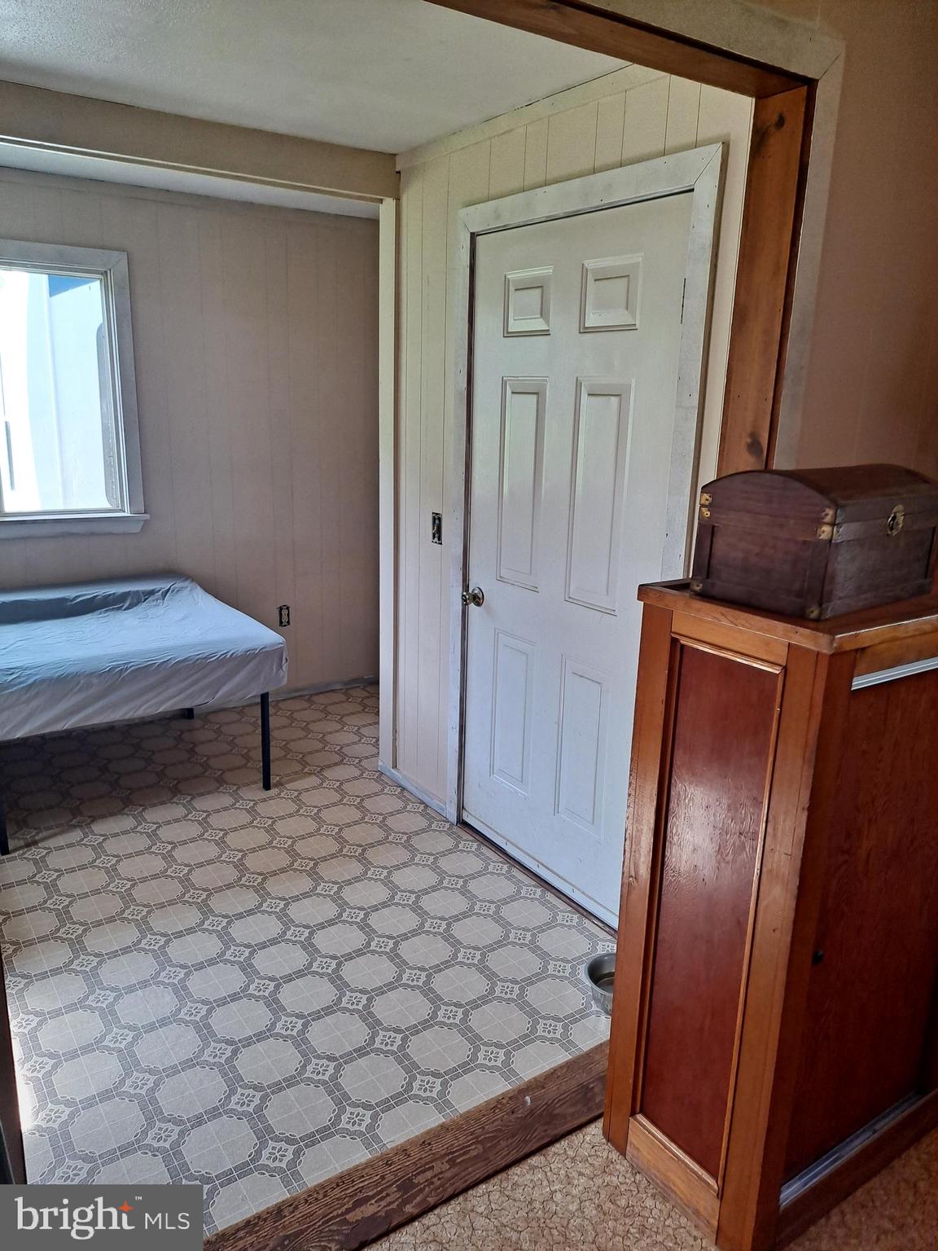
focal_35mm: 25
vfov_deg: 69.4
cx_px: 469
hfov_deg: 54.9
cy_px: 626
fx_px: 903
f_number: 2
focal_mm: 4.6
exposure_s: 1/50
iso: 32
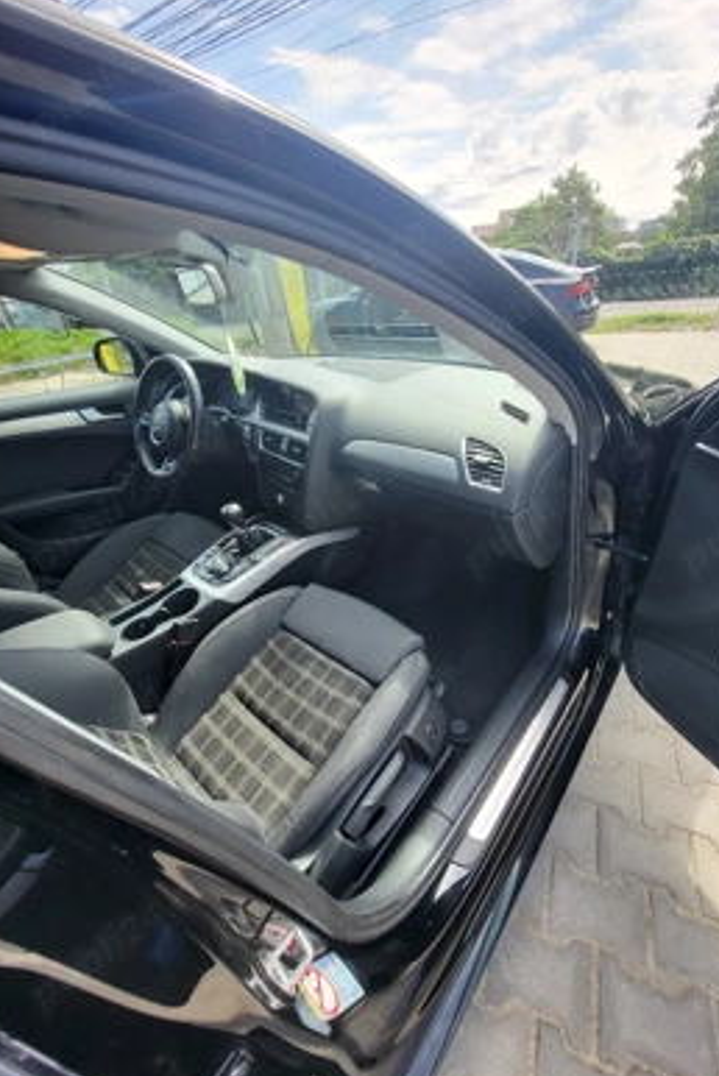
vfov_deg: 104.2
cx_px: 393
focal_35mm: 14
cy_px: 538
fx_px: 419
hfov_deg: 81.1
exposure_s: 1/270
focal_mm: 1.74
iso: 32
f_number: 2.2
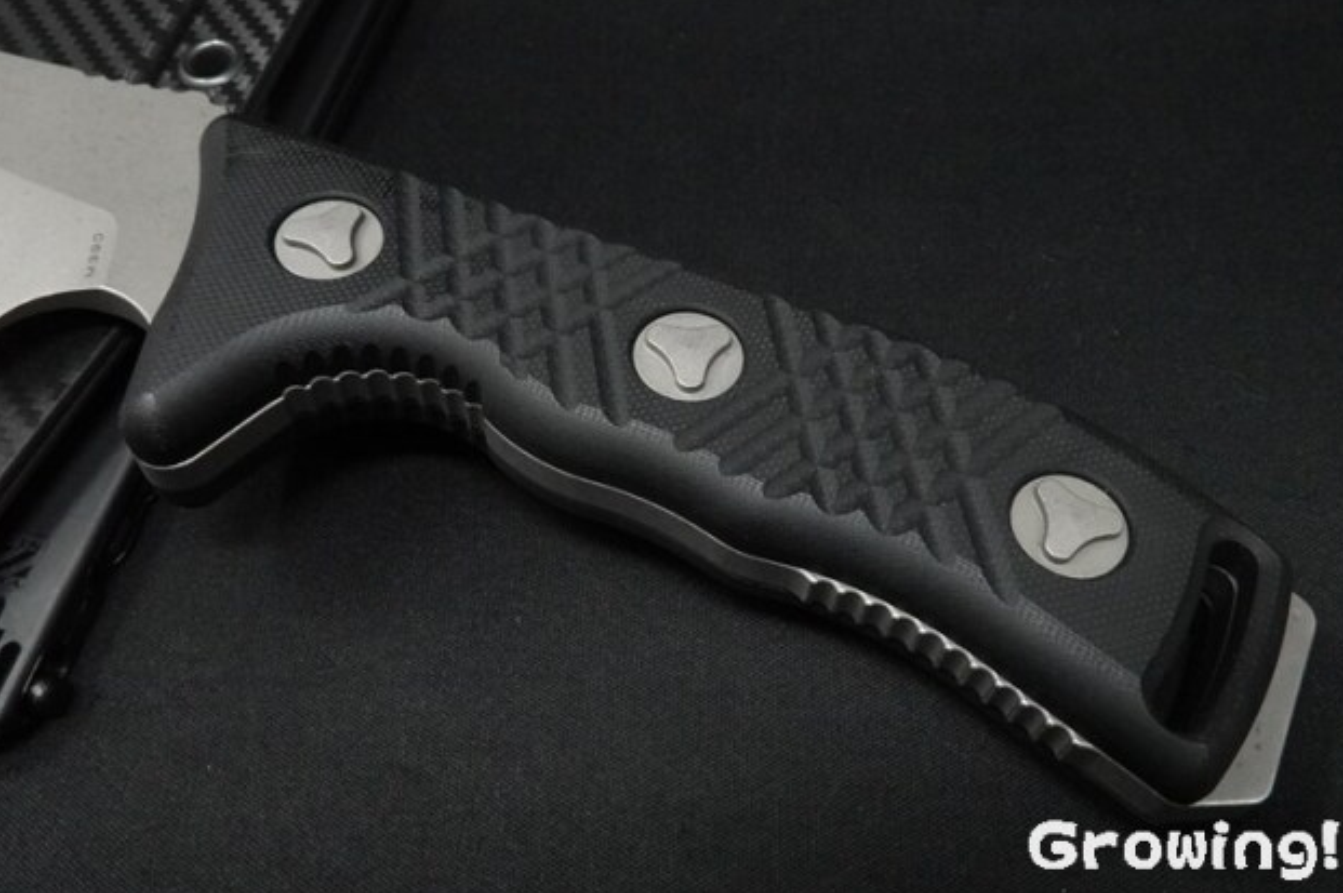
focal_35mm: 33
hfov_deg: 57.3
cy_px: 448
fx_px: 1230
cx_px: 679
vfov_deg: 39.9
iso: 2000
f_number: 11
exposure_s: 1/40
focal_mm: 11.76
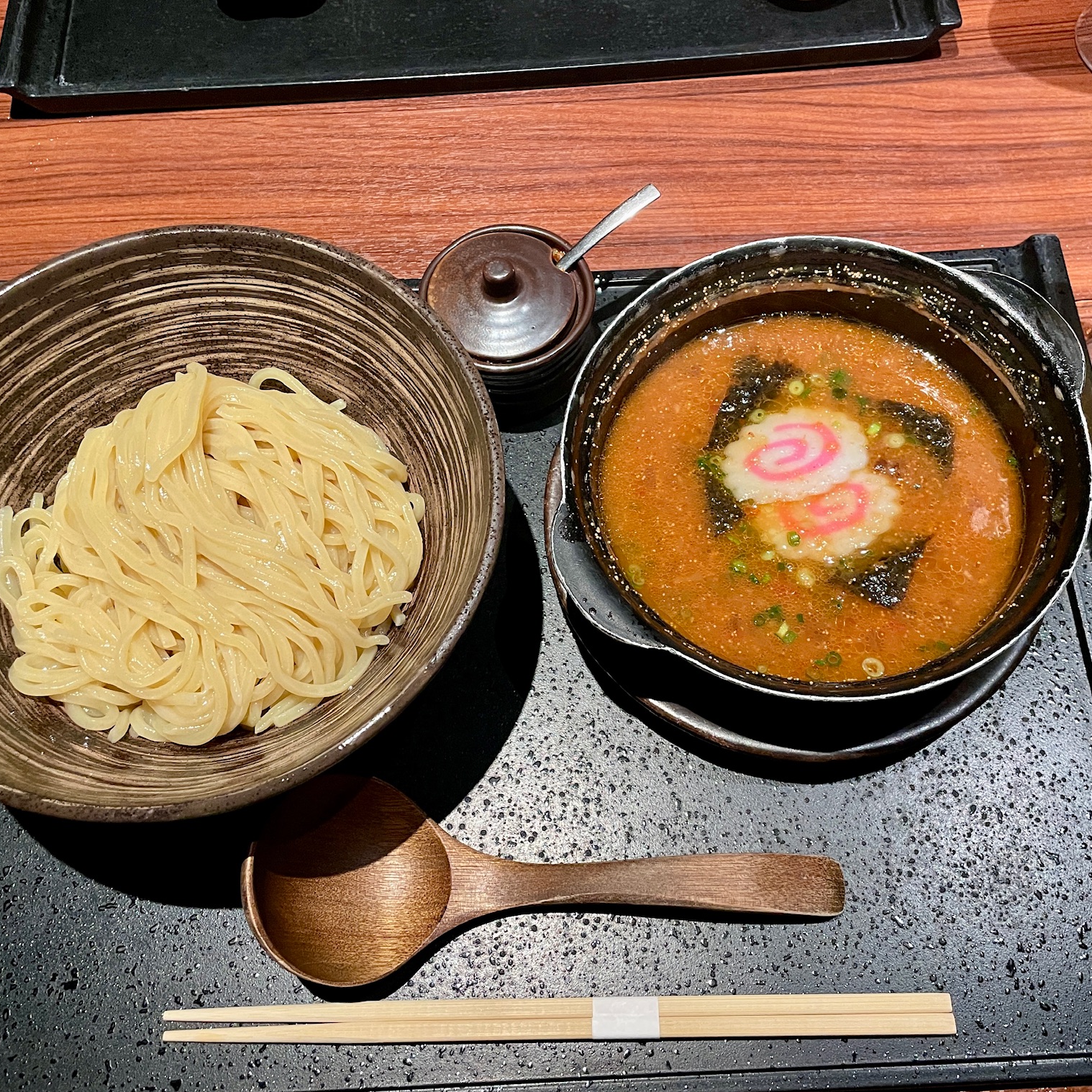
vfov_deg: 52.5
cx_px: 593
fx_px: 1106
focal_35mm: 31
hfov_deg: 52.5
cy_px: 541
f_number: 1.6
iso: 320
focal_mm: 4.2
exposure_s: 1/60
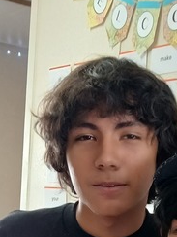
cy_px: 329
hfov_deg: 13.6
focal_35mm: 109
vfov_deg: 16.8
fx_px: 743
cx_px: 123
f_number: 1.8
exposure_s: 1/60
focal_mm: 3.98
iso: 250
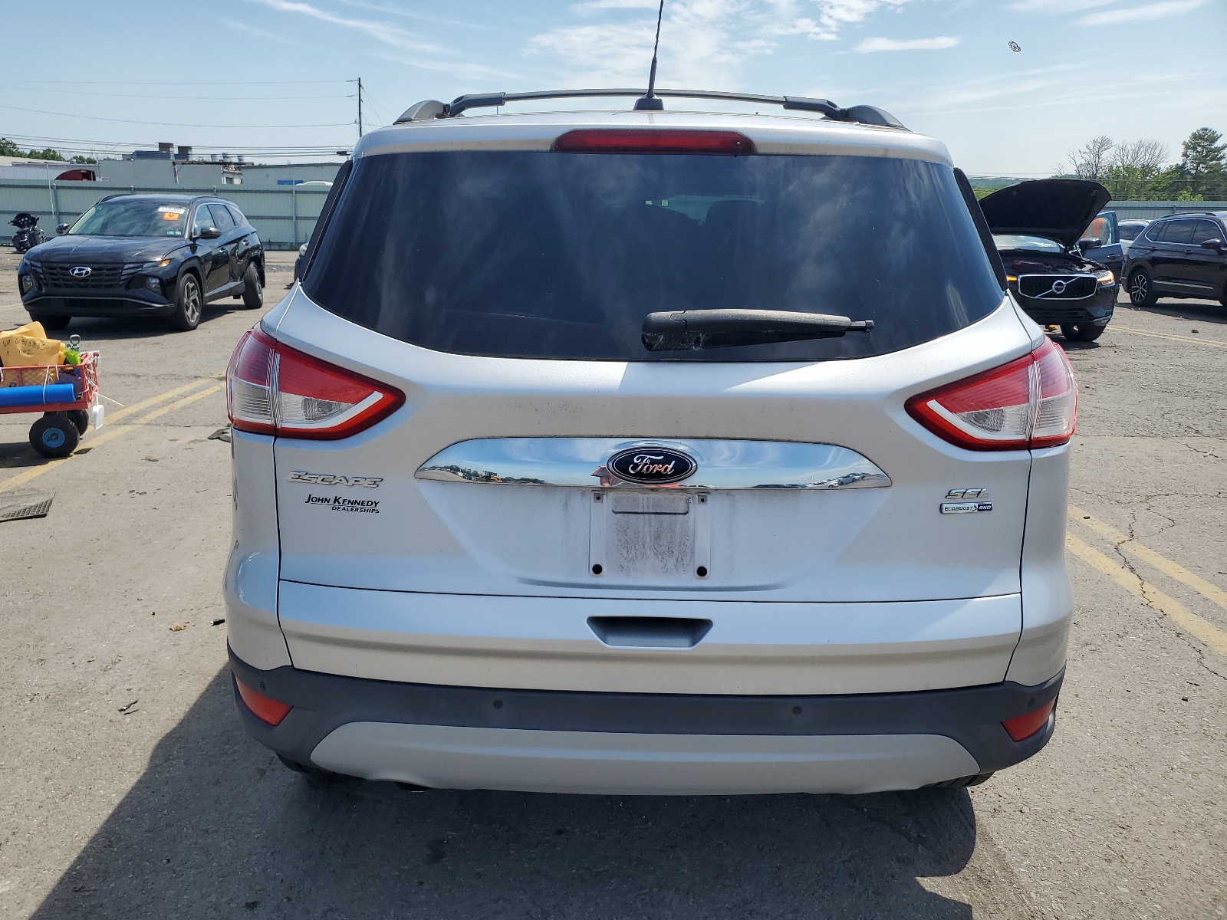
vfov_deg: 53.1
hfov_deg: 67.3
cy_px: 460
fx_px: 922
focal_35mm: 26
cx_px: 614
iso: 50
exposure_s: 1/3333
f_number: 1.5
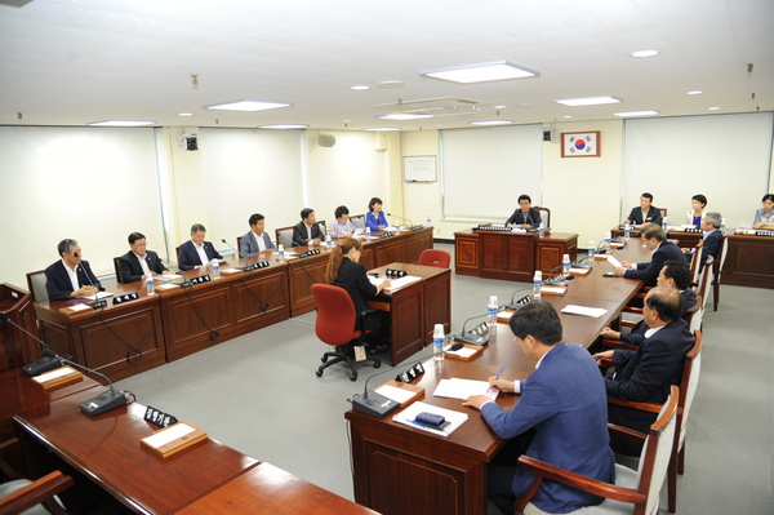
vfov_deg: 53.1
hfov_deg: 73.8
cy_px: 258
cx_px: 387
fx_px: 516
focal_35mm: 24
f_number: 4
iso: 800
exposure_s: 1/100
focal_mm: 24
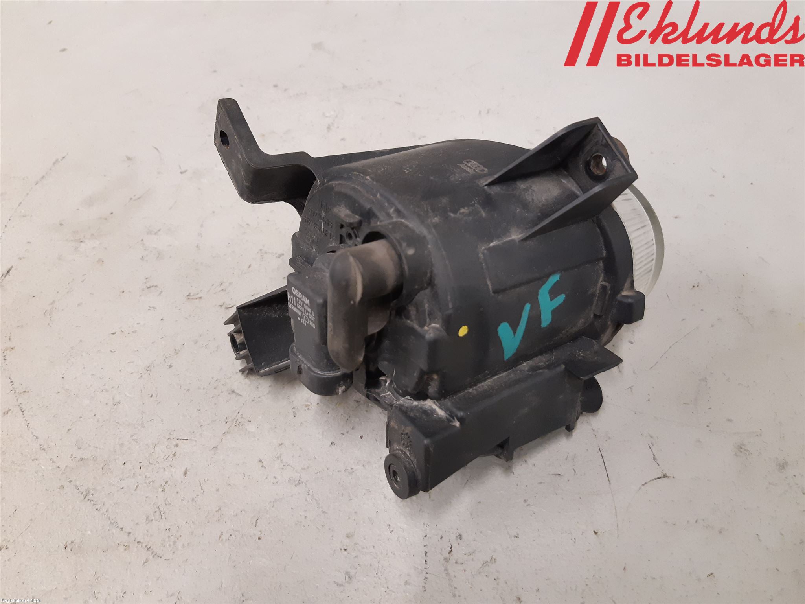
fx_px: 605
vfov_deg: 53.1
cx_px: 402
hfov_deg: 67.3
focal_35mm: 26
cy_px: 302
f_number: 1.7
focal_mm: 3.93
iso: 250
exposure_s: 1/50
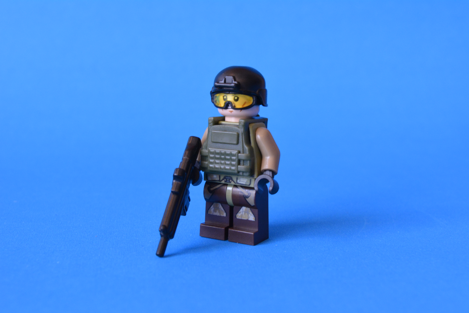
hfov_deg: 35.1
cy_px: 156
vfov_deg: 23.8
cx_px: 234
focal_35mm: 57
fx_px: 743
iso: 1600
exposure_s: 1/8
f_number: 11
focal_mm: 38
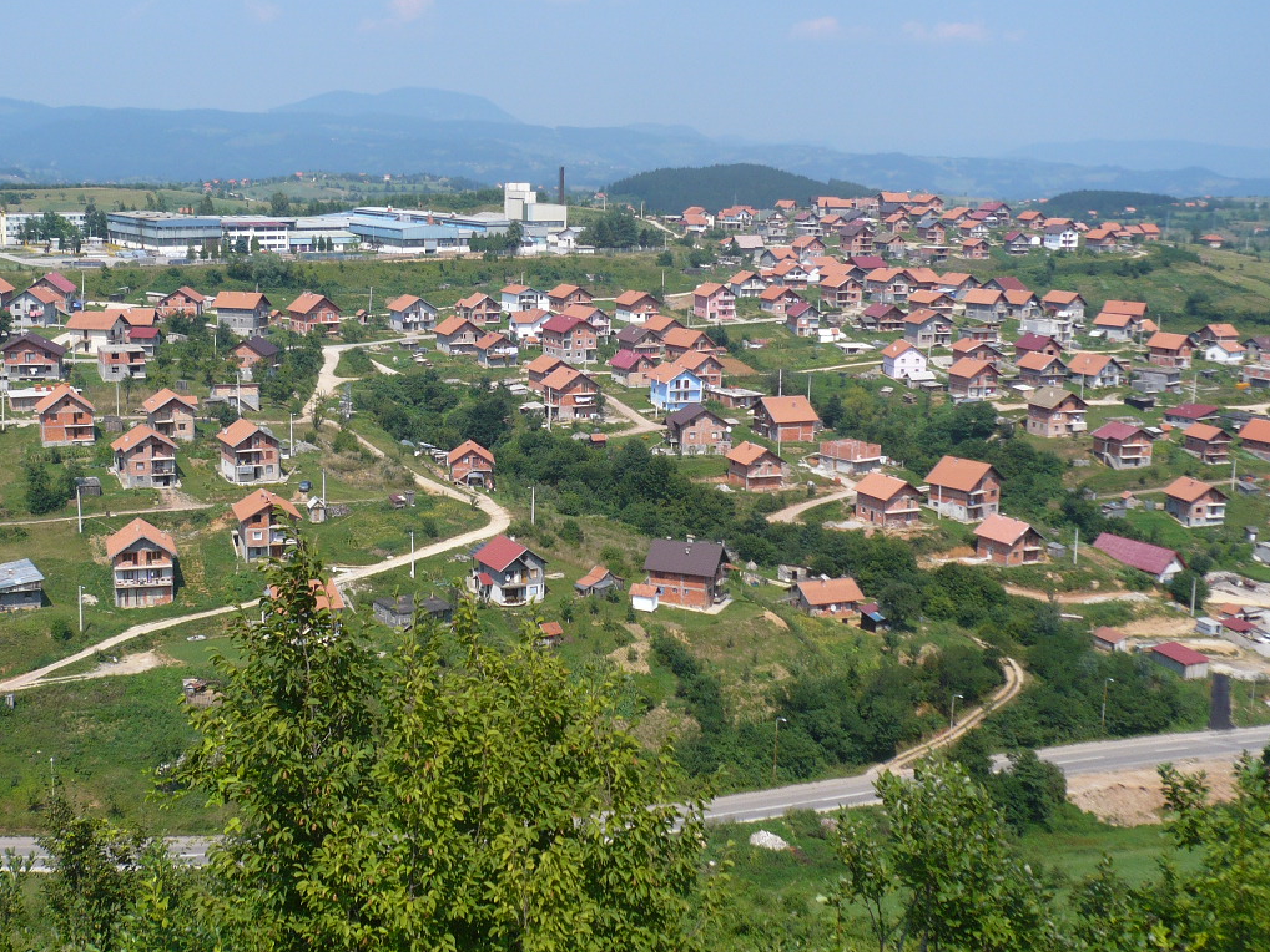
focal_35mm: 44
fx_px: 1615
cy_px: 427
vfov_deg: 32.9
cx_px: 519
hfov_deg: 42.8
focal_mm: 5.8
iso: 100
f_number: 8
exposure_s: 1/200
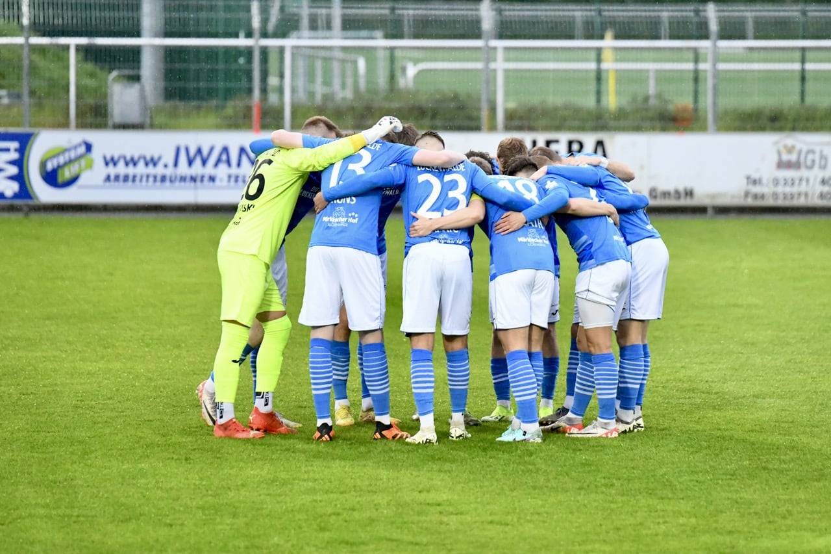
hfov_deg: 10.3
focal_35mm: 200
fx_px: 4616
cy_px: 277
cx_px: 416
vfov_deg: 6.9
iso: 8000
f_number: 2.8
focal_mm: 200
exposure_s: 1/1600
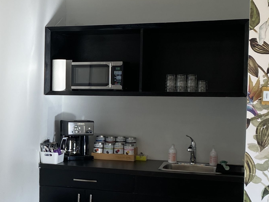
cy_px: 122
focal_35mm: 74
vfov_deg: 19.9
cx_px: -15
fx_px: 575
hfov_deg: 24.8
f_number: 1.8
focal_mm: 4.25
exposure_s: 1/246
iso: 32
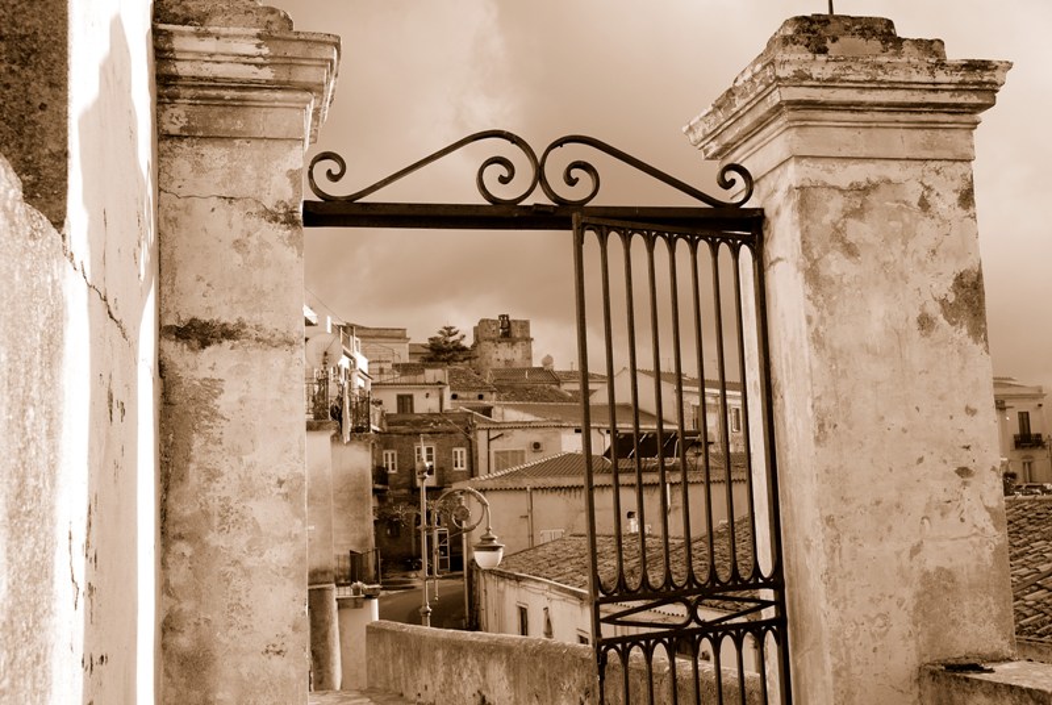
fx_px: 1185
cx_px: 526
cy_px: 352
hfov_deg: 47.9
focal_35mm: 40
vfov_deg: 33.1
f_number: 7.1
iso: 125
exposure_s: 1/160
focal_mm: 27
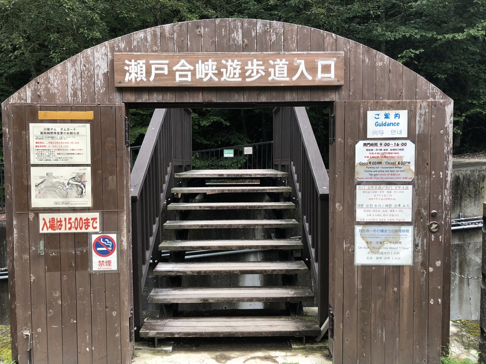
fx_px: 393
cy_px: 182
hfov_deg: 63.4
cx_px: 243
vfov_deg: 49.7
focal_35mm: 28
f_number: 1.8
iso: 20
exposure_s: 1/276
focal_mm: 3.99
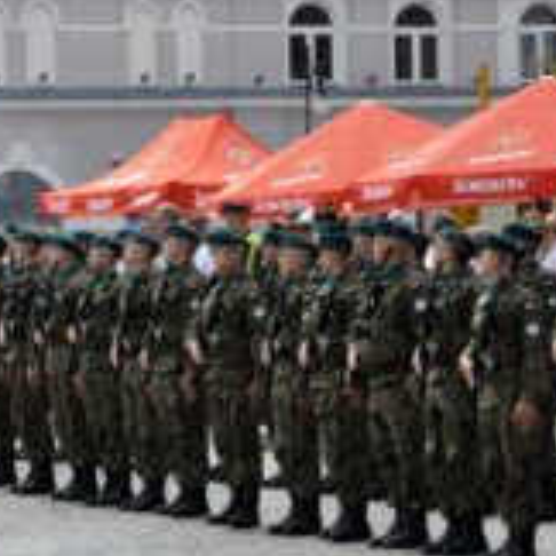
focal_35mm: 190
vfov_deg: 9.2
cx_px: -96
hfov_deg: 9.1
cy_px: 239
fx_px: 3453
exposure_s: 1/400
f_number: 10
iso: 200
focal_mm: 62
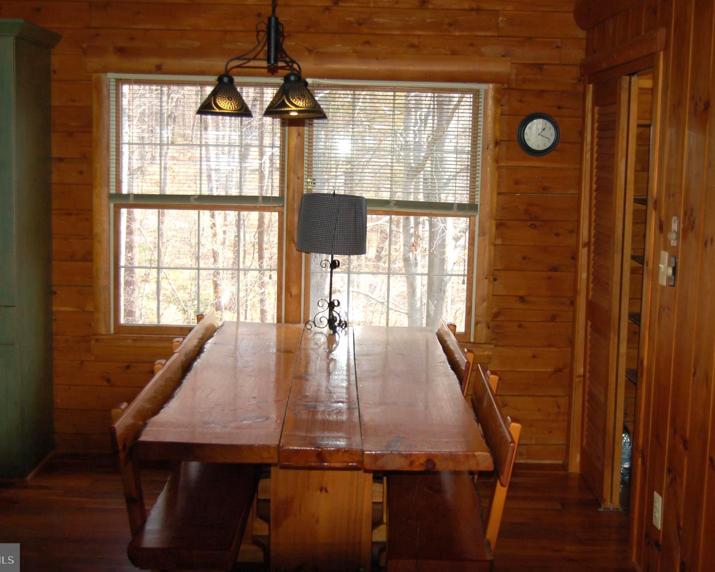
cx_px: 359
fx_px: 1079
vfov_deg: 29.7
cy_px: 286
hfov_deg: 36.7
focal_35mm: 51
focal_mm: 30
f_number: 4.2
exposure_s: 1/250
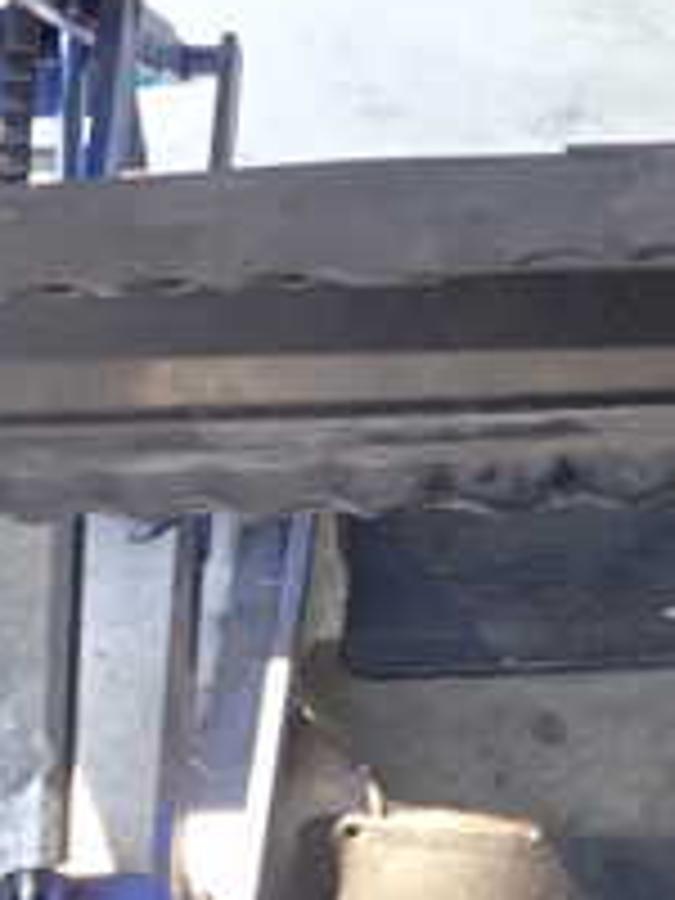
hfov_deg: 19.1
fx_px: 1950
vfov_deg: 25.2
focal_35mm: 75
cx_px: 657
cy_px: 86
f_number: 2
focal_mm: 4.5
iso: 200
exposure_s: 1/30
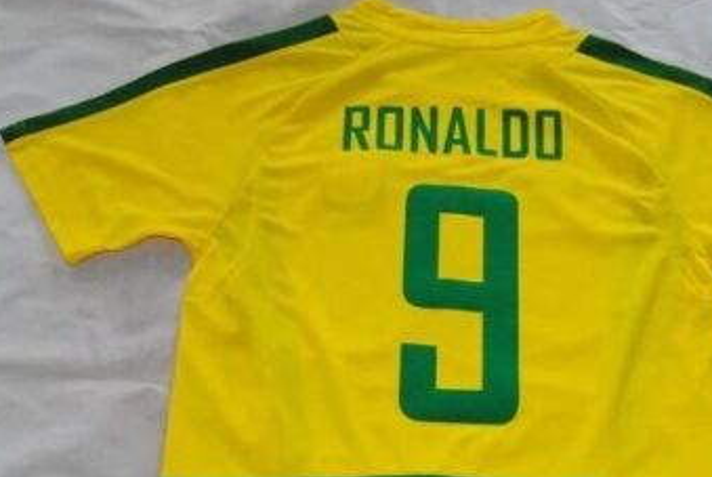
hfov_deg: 29.0
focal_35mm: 69
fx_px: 1366
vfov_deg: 19.5
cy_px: 396
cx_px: 485
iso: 1600
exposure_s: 1/80
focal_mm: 26
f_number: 5.6
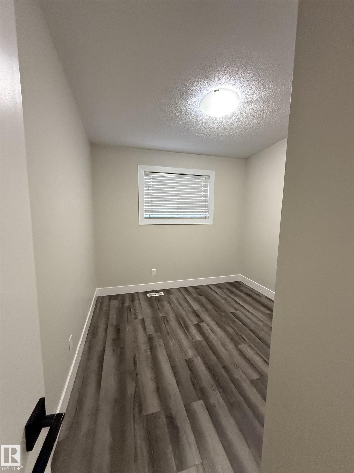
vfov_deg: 102.1
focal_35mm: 14
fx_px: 191
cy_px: 236
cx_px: 177
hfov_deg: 85.7
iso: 640
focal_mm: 2.22
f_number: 2.2
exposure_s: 1/60
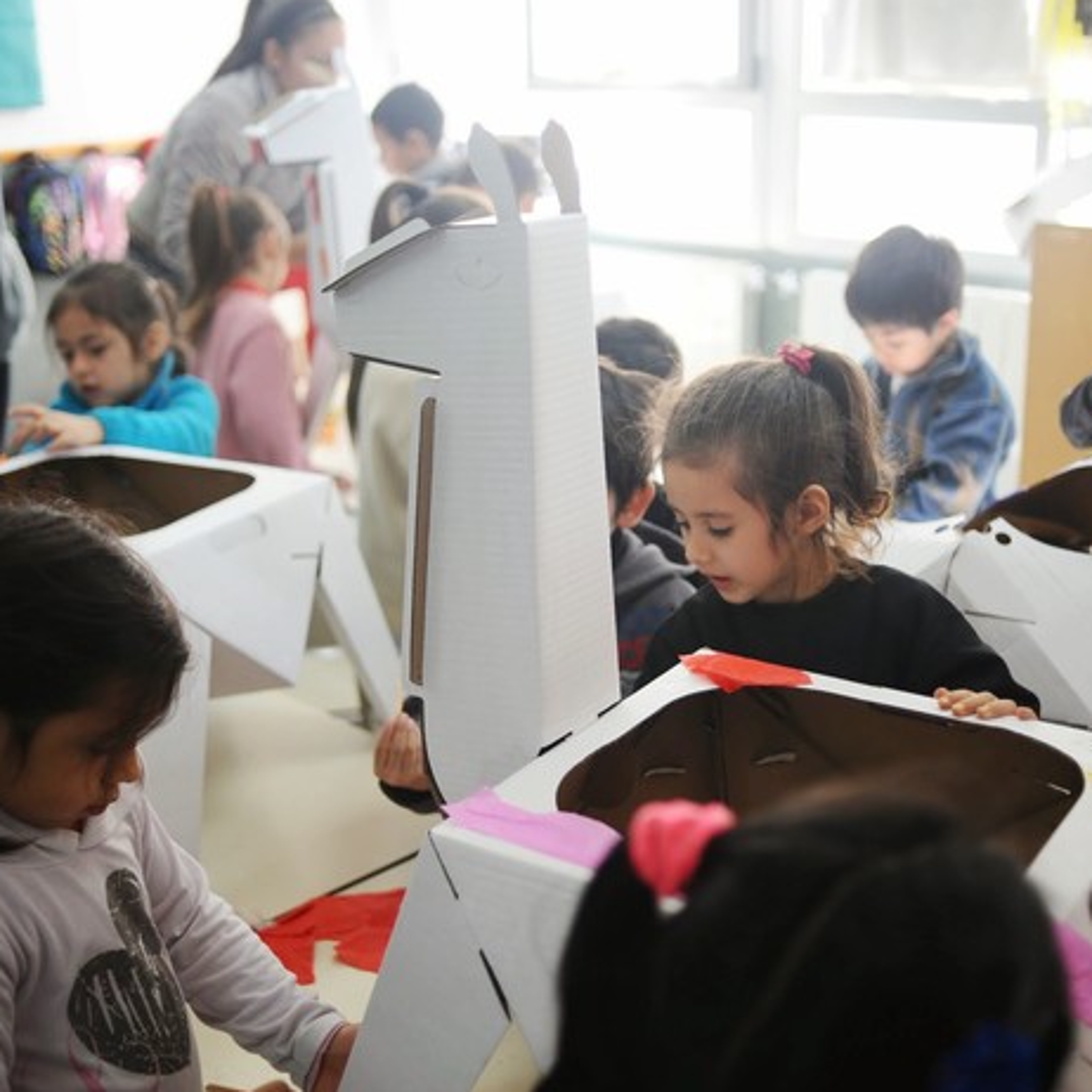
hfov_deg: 37.6
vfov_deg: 37.6
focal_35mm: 45
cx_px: 555
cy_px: 548
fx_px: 1606
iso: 400
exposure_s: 1/200
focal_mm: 35
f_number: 2
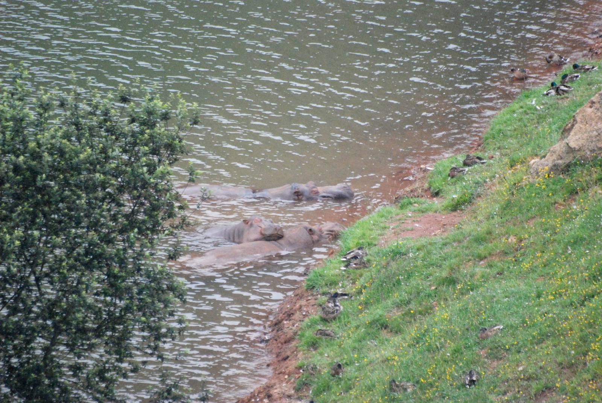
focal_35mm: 450
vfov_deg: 3.1
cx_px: 301
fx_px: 7534
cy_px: 202
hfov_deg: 4.6
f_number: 5.6
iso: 1600
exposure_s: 1/800
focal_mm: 300
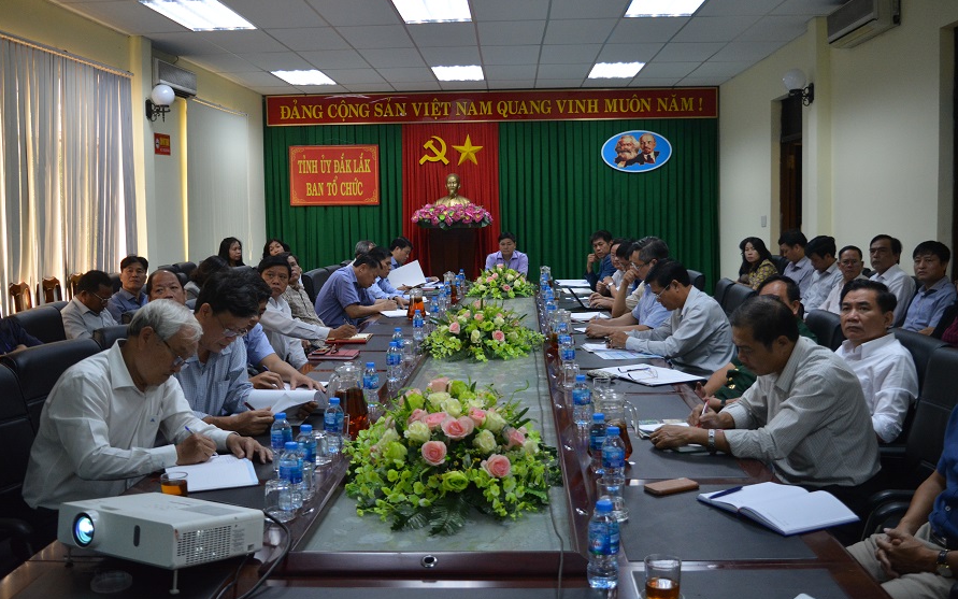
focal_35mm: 36
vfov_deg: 35.8
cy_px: 280
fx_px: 927
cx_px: 480
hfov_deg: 54.6
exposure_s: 1/250
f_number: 3.8
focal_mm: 23
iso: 1600
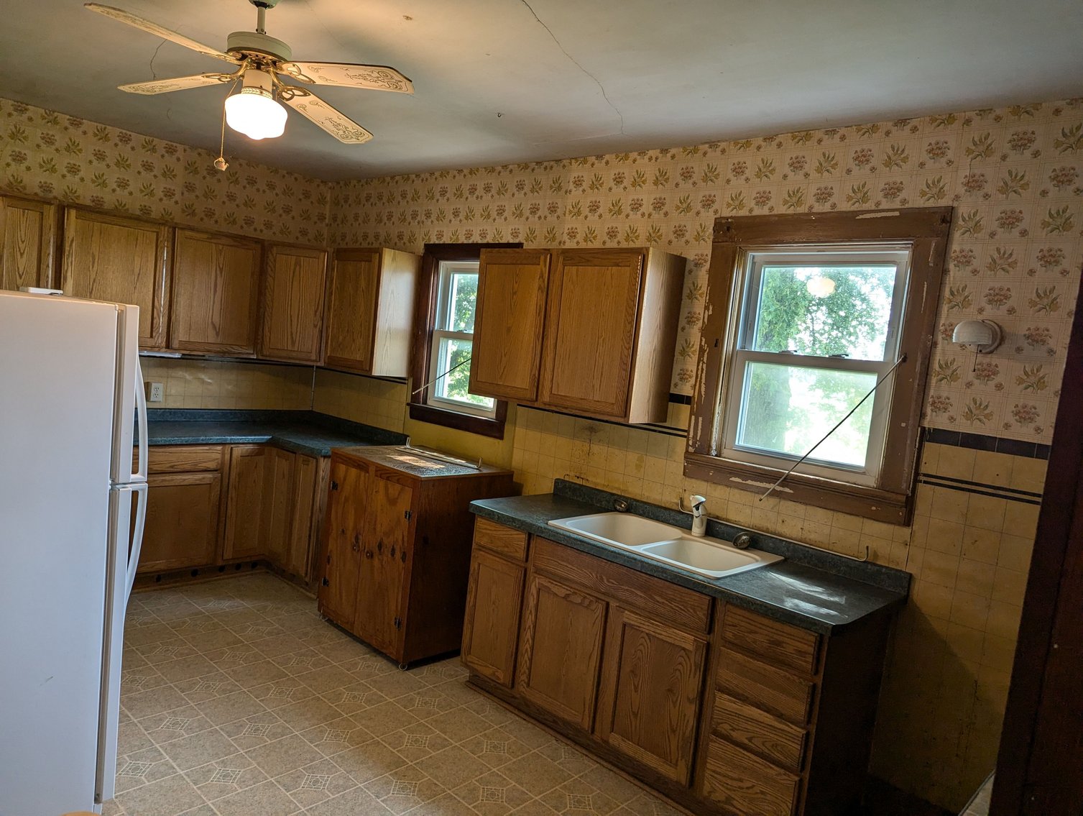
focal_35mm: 24
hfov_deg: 71.5
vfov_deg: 56.9
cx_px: 542
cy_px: 408
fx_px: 752
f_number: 1.85
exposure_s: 1/40
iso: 44
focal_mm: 6.81
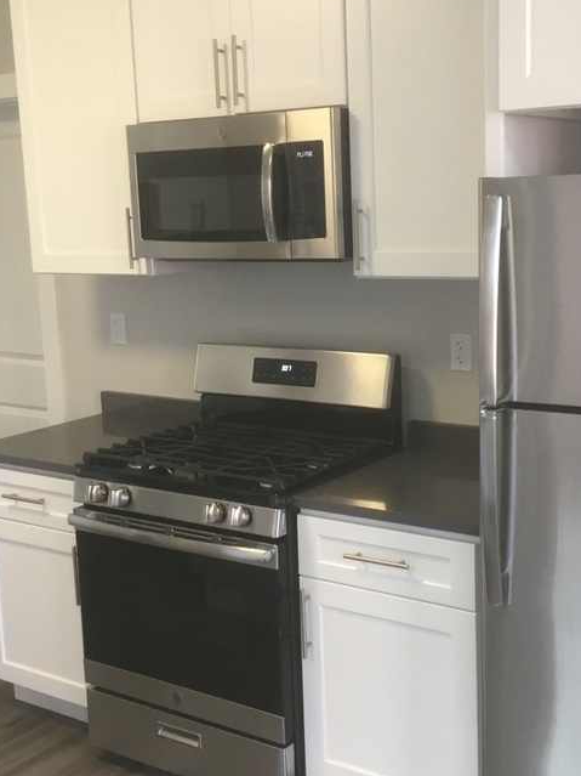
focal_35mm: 49
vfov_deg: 38.9
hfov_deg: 29.6
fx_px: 1097
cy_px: 384
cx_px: 330
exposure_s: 1/30
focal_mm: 4.15
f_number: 2.2
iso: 64
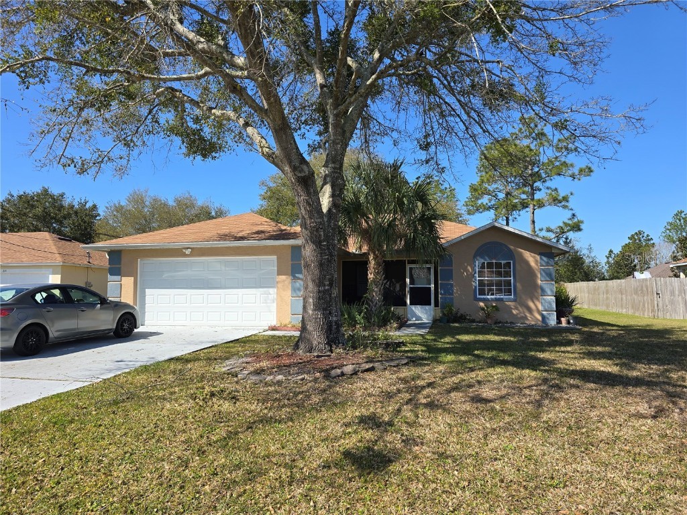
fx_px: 456
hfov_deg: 73.9
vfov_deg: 58.9
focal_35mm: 23
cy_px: 258
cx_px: 344
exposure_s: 1/640
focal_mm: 6.3
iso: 12
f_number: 1.7
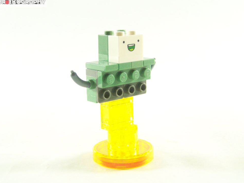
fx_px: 444
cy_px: 86
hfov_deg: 30.7
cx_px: 124
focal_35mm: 63
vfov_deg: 23.3
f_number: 3.1
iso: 400
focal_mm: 9.8
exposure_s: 1/60
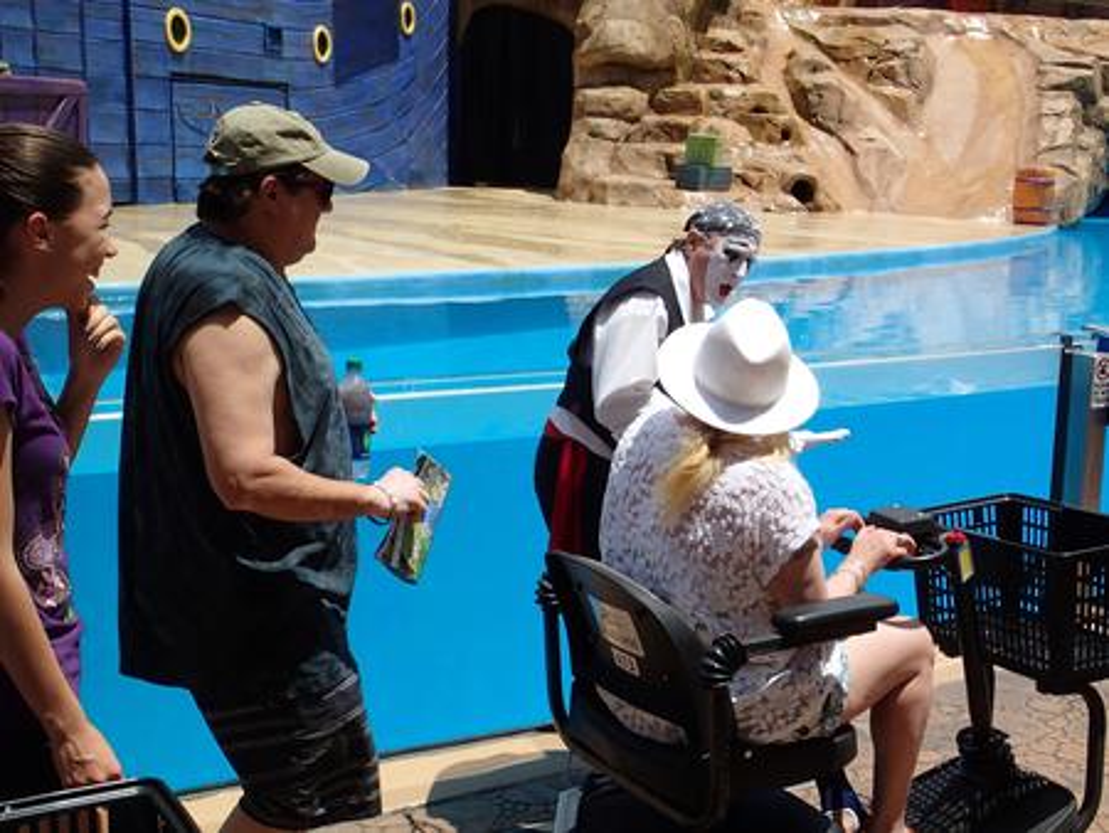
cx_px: 554
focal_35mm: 43
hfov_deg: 43.8
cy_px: 416
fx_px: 1378
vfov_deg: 33.6
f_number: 4
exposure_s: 1/2000
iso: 200
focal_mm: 7.9
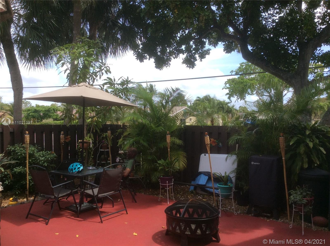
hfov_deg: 56.9
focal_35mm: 32
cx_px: 165
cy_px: 123
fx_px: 305
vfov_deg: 44.0
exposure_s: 1/697
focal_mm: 3.3
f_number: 2.4
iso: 32
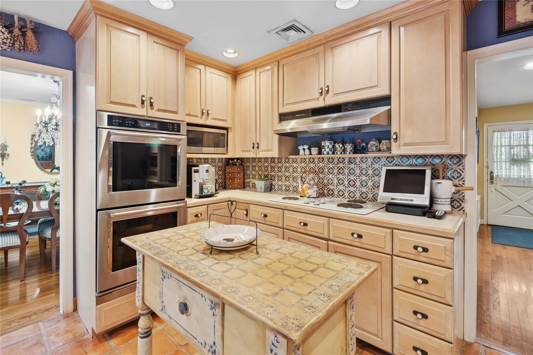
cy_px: 178
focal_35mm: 16
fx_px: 237
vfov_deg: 73.8
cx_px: 266
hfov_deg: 96.7
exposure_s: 1/8
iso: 200
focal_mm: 16
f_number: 9
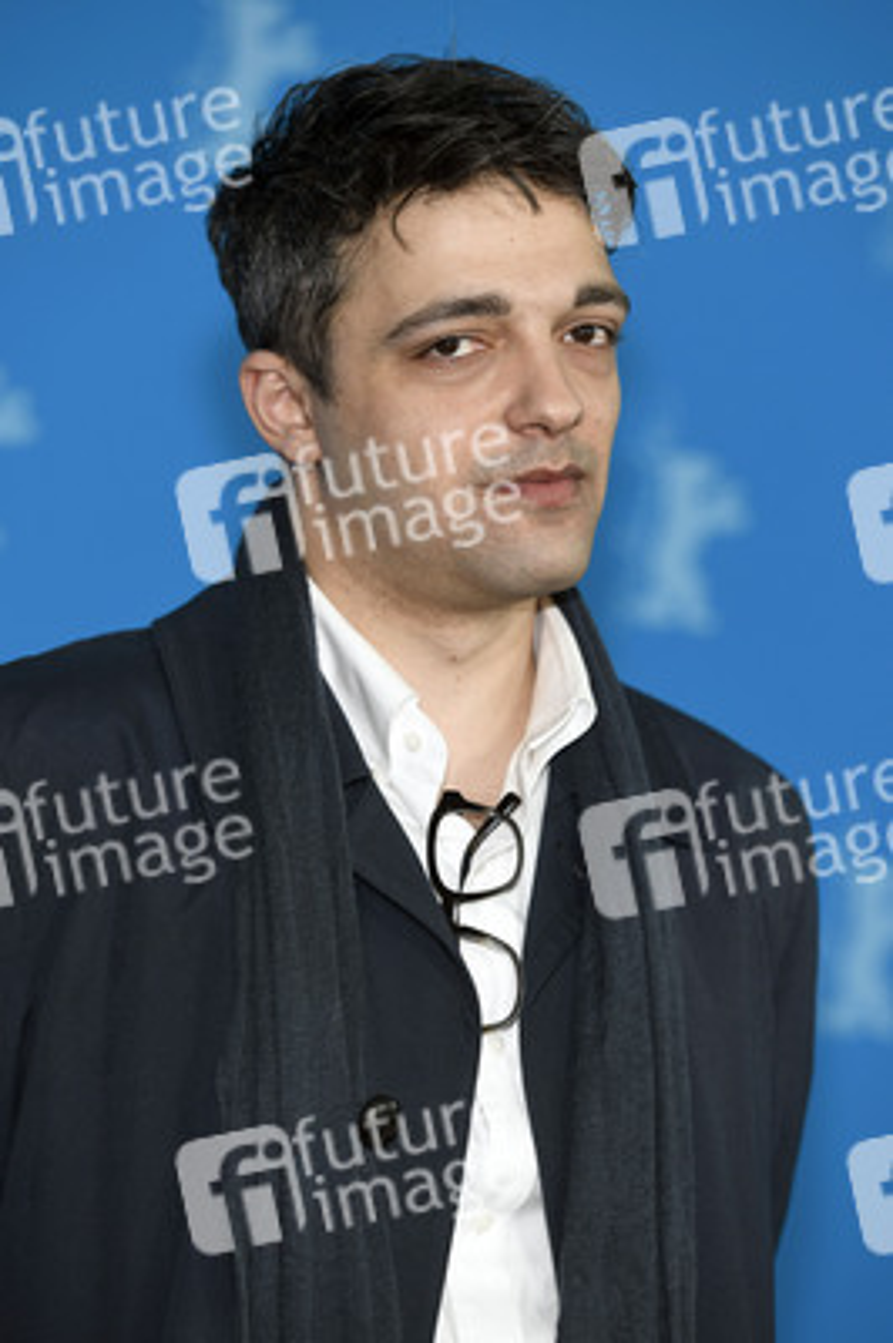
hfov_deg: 8.8
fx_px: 5777
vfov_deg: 13.3
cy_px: 672
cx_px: 446
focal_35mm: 155
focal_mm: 155
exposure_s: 1/400
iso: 800
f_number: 4
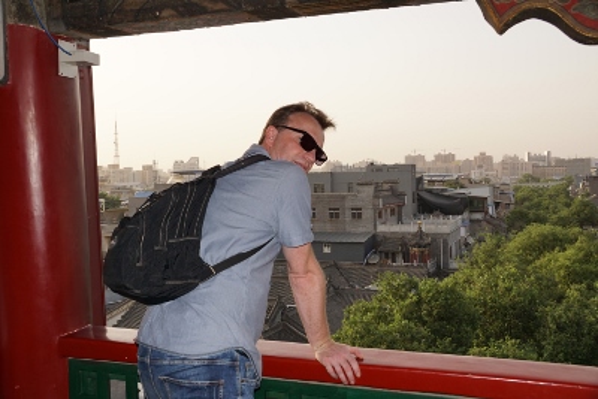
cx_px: 299
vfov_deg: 36.9
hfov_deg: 53.1
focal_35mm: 36
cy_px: 200
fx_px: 598
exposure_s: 1/125
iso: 100
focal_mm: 24
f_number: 8
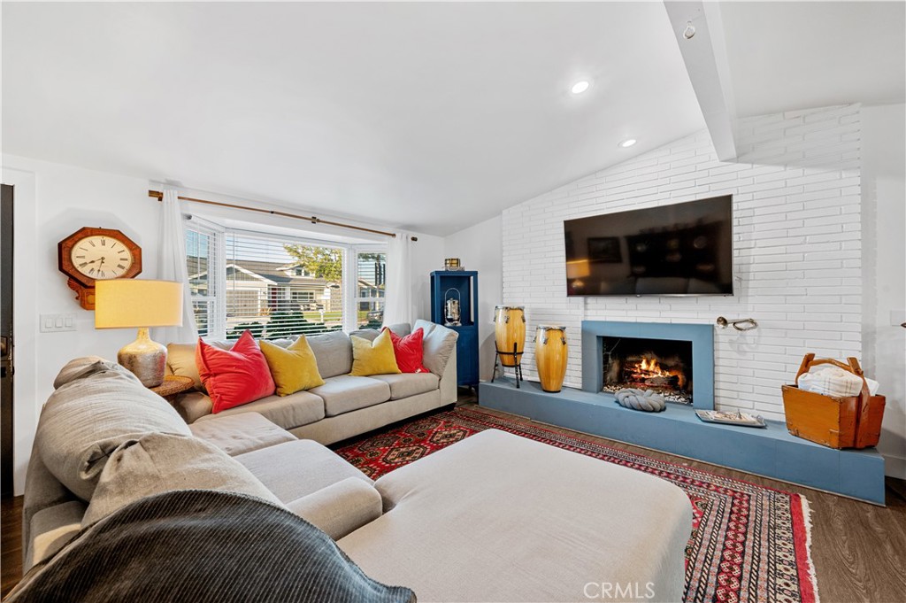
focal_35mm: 14
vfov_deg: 81.1
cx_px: 453
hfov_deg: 104.3
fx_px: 352
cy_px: 302
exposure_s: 1/4
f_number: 9
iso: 400
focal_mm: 14
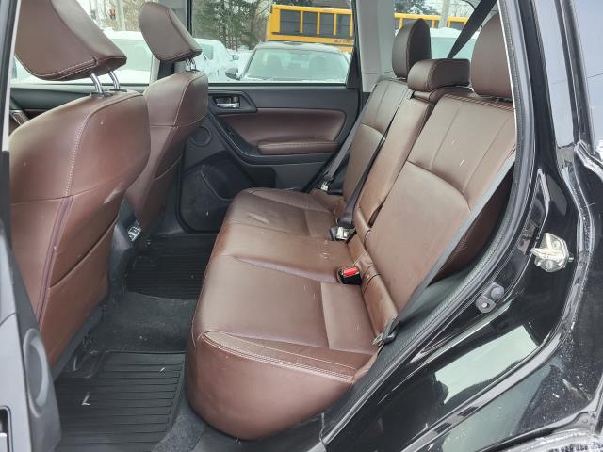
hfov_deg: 67.3
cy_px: 226
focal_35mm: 26
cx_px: 302
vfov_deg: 53.1
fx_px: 453
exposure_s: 1/120
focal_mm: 5.4
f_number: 1.8
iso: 100
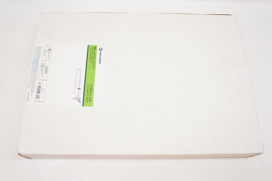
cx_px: 136
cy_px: 90
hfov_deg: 62.0
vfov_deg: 43.5
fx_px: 226
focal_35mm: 30
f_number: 7.1
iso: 800
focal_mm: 20
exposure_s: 1/100
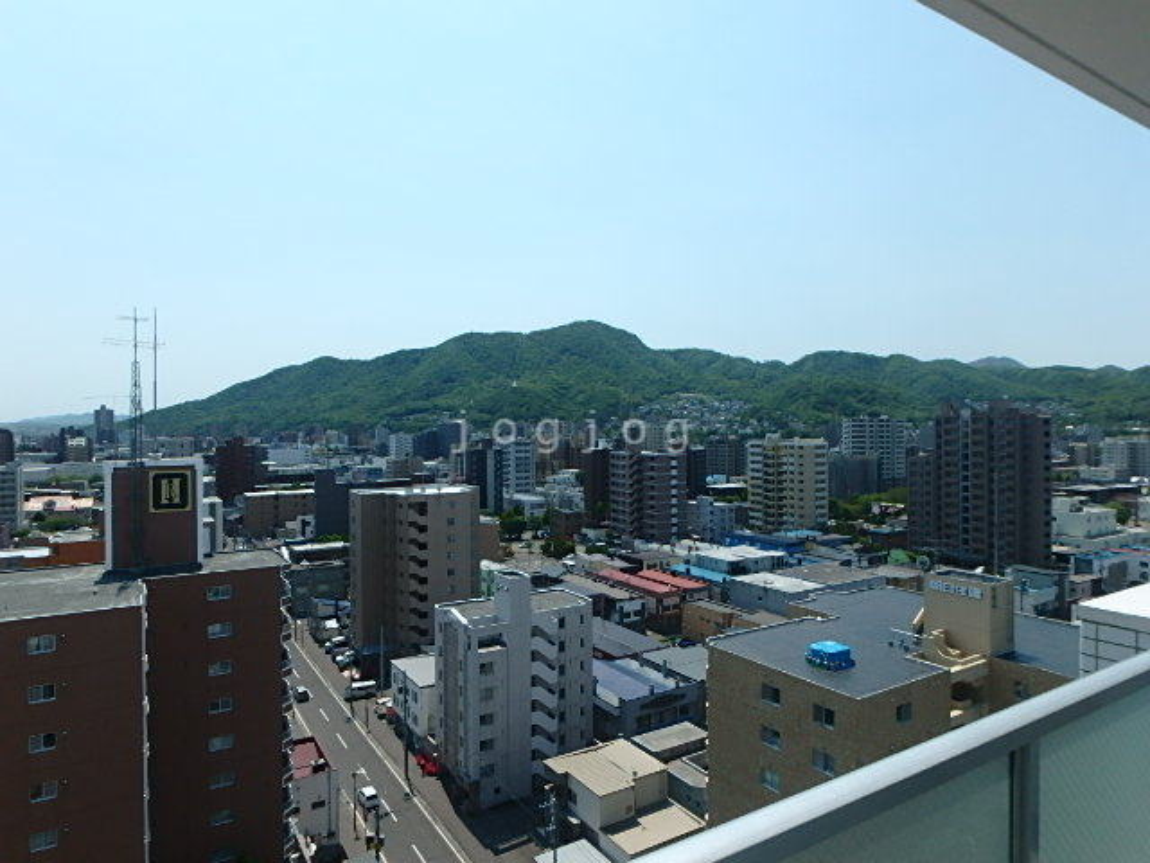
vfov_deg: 63.4
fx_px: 698
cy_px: 432
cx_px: 575
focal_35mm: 21
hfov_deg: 79.0
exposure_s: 1/640
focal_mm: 3.7
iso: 125
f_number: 6
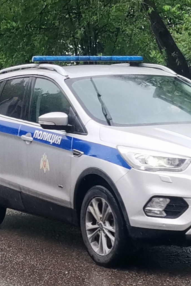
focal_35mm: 37
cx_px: 141
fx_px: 294
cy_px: 145
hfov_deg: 35.2
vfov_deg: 51.9
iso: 160
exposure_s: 1/735
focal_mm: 4.75
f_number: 1.8
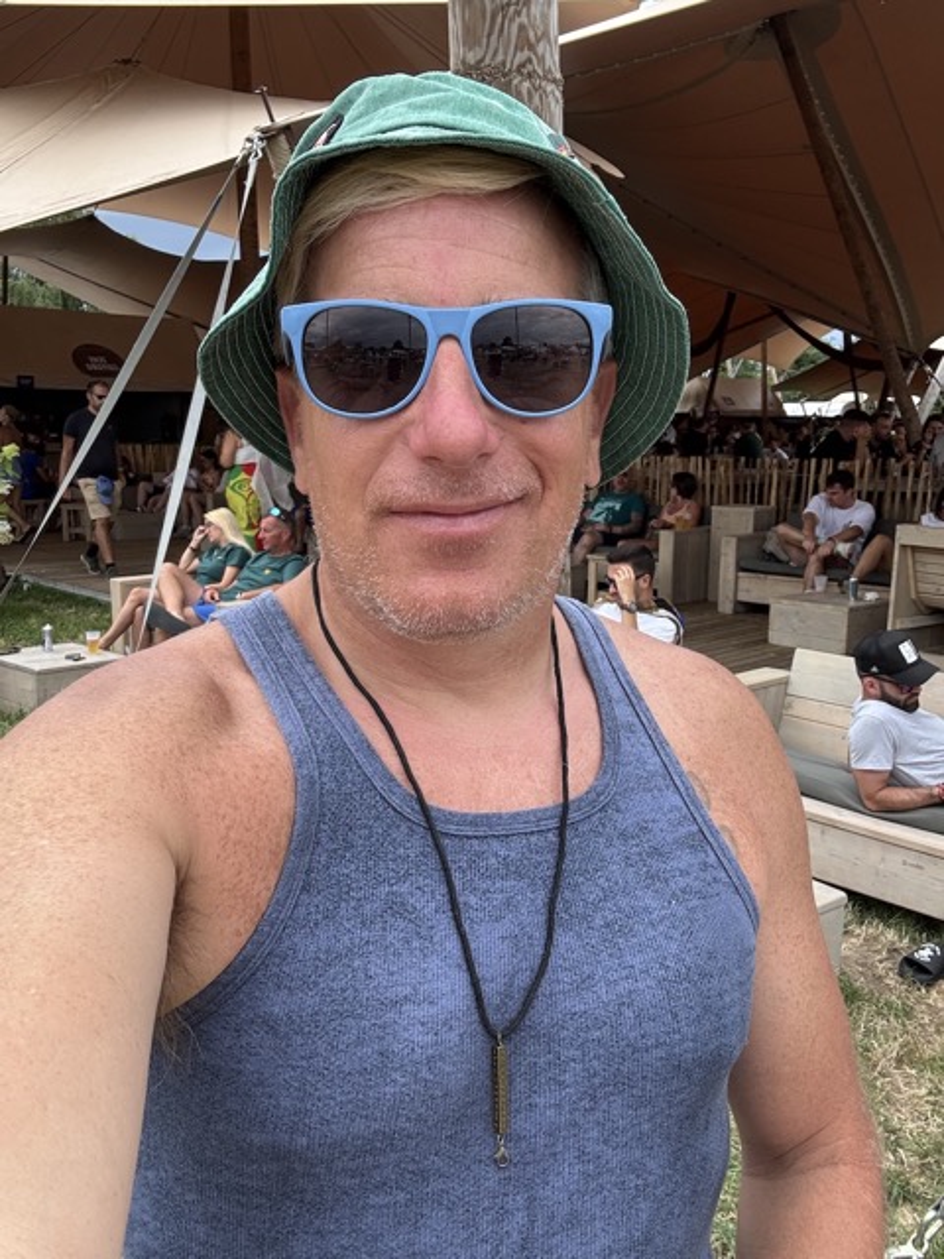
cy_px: 630
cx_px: 472
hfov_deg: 46.8
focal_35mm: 30
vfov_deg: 60.0
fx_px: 1091
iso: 25
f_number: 1.9
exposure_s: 1/525
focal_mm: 2.69
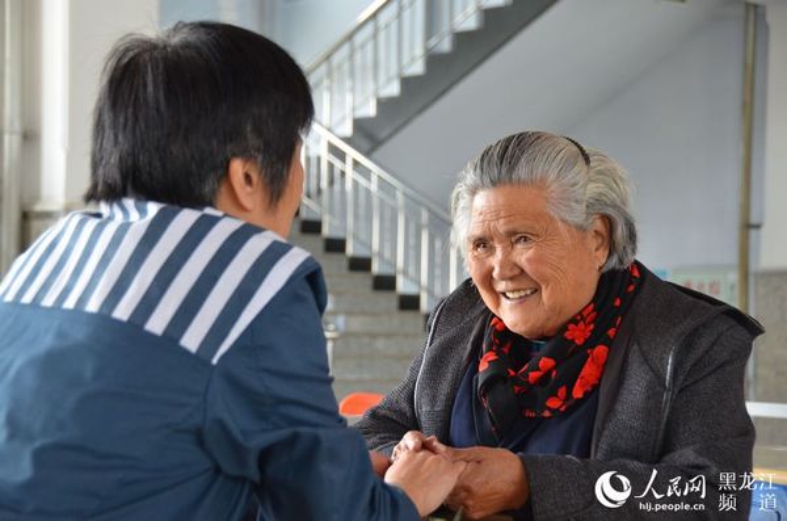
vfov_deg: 16.5
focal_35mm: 82
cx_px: 394
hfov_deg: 24.7
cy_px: 260
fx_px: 1799
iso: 800
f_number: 4.8
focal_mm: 55
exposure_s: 1/30
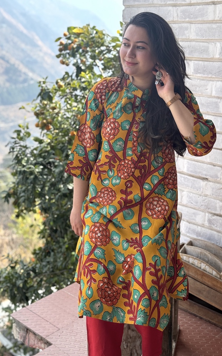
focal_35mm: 51
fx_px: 494
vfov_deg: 39.6
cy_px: 178
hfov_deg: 25.3
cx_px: 112
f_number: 1.78
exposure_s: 1/939
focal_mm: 6.76
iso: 64
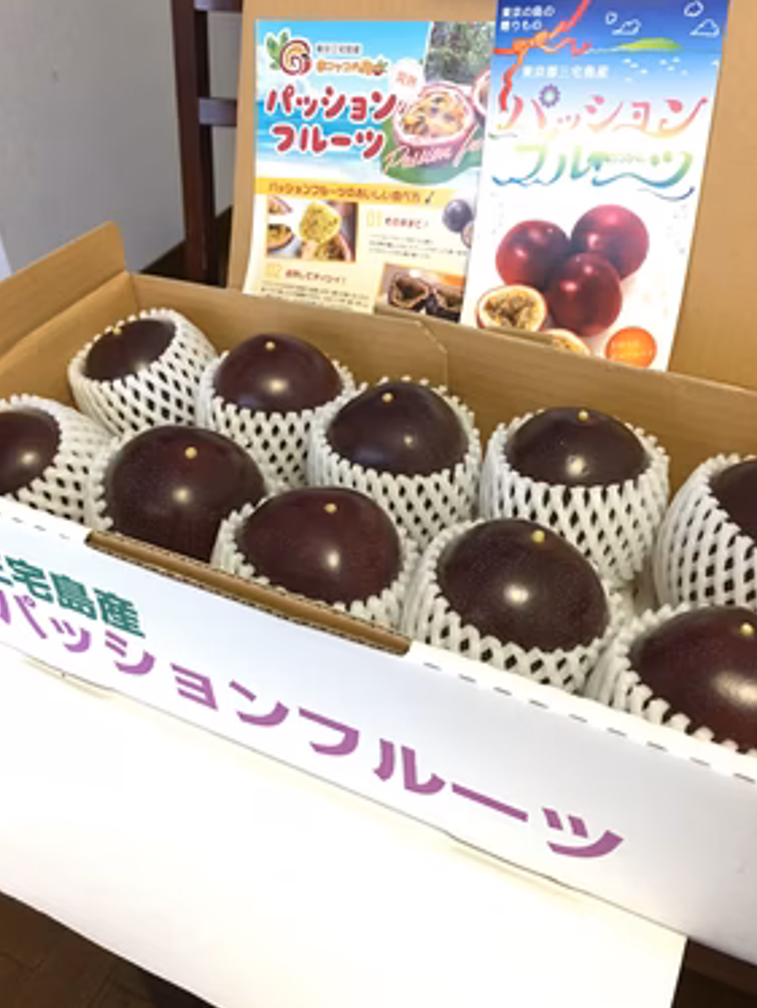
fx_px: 903
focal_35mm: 31
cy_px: 507
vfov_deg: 58.3
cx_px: 356
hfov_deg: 45.5
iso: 64
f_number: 2.2
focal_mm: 4.15
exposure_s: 1/15
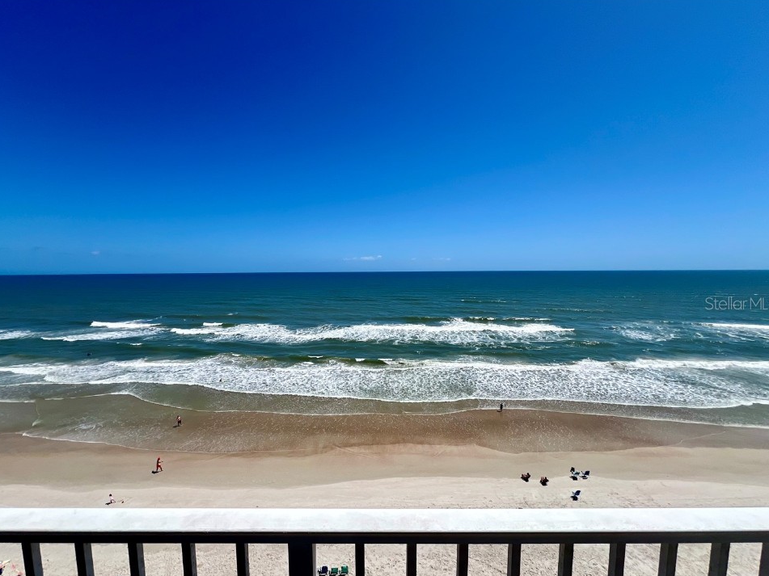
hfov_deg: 102.0
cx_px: 367
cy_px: 303
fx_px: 311
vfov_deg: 85.6
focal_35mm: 14
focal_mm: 1.57
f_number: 1.8
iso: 32
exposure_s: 1/4065
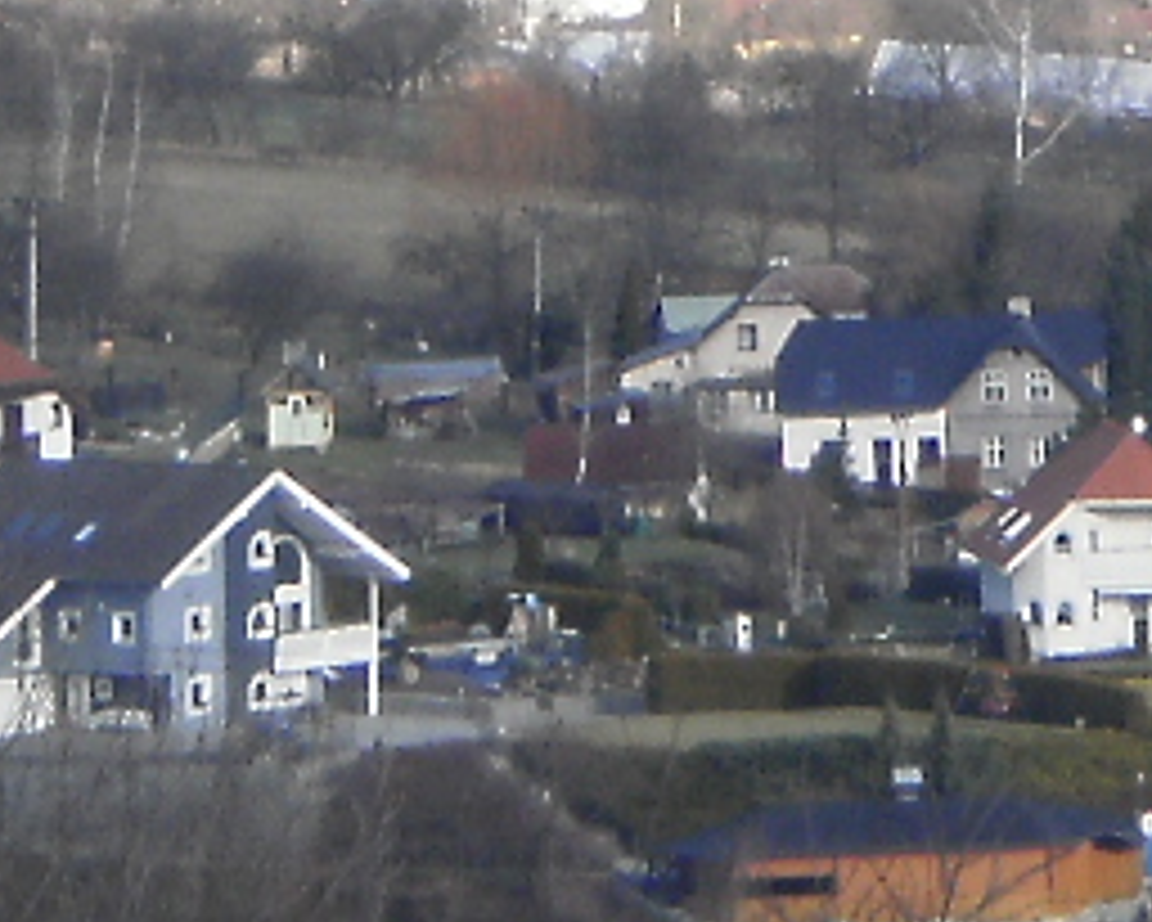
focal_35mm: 604
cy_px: -589
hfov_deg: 3.2
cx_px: 1228
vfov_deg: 2.6
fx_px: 20601
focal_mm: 17.3
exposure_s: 1/160
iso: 100
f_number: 5.7
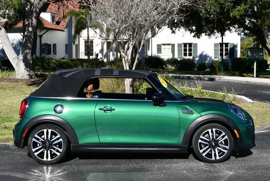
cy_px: 90
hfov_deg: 29.6
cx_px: 135
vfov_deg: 20.1
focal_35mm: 68
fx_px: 510
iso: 100
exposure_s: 1/320
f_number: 9
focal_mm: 34
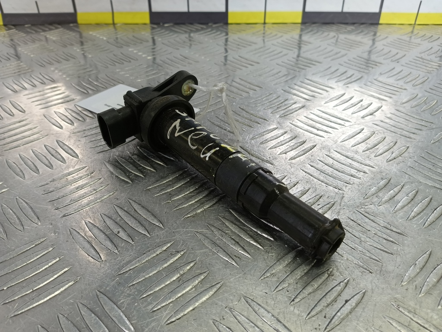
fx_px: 294
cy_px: 166
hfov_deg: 73.9
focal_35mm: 23
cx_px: 221
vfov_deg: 58.9
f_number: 1.6
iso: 124
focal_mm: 4.11
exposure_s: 1/100
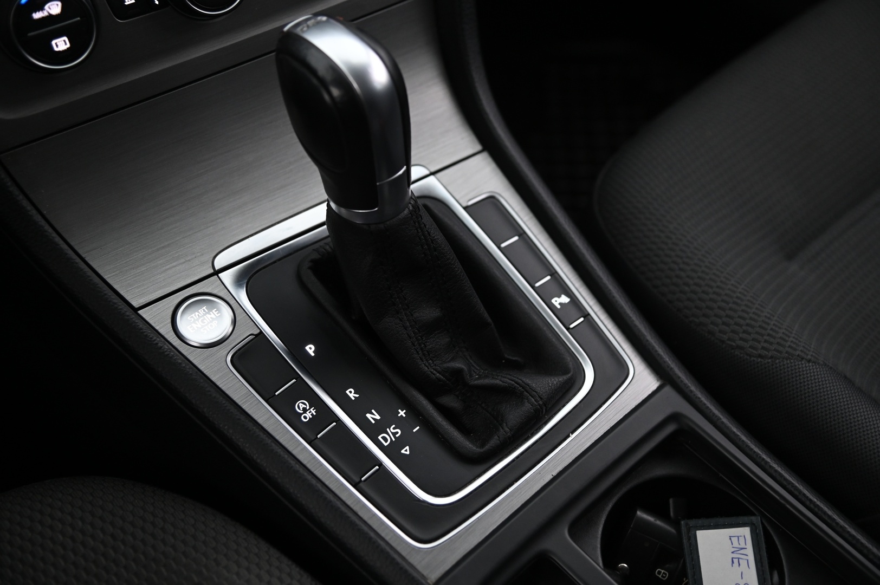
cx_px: 440
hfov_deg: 42.8
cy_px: 292
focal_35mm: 46
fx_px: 1124
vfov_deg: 29.2
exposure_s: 1/15
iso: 2000
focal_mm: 46
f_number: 4
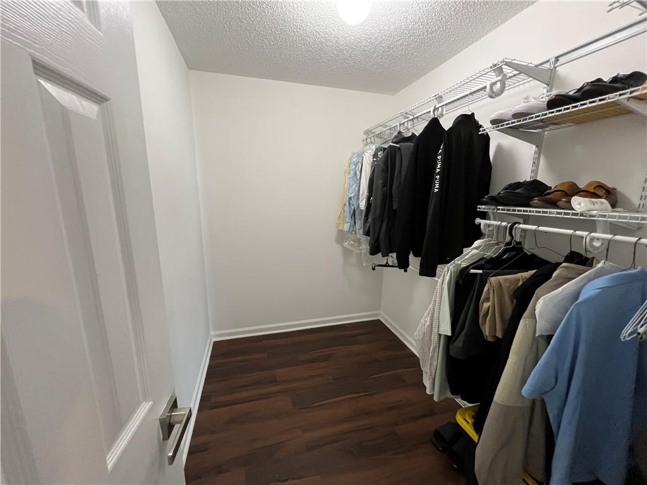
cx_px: 324
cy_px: 242
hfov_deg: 106.2
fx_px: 243
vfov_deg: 89.9
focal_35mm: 13
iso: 500
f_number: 1.8
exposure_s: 1/60
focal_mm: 1.57
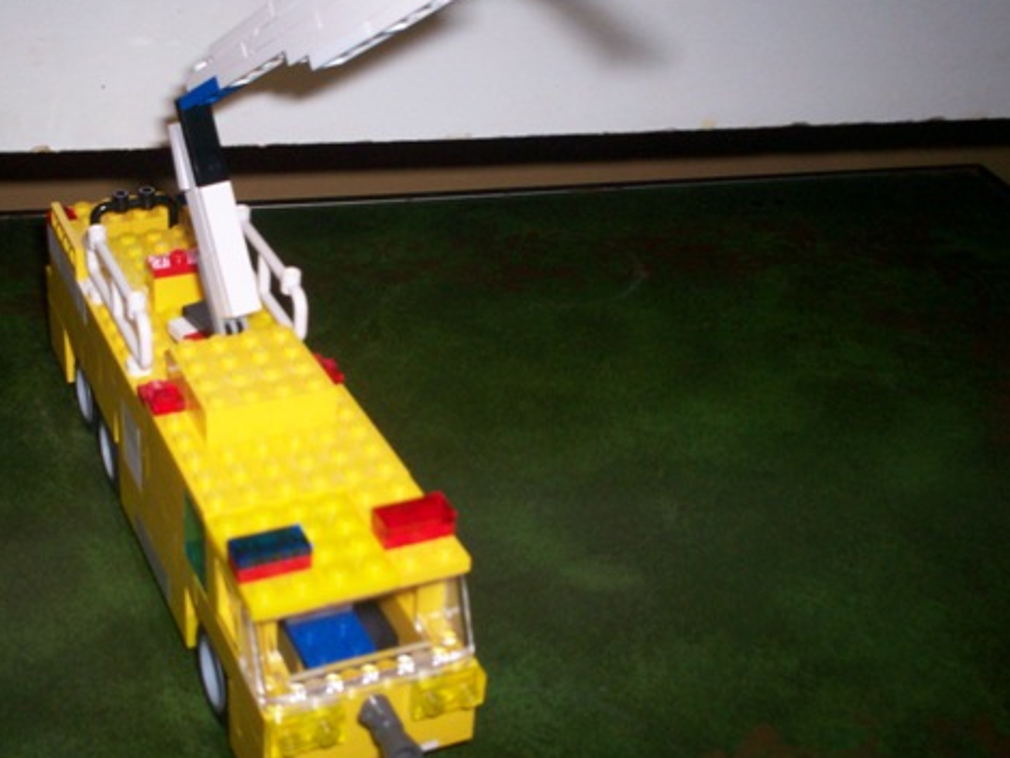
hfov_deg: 38.4
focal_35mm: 49
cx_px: 335
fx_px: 1430
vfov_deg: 29.7
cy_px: 367
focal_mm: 6
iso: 140
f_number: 4.5
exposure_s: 1/60
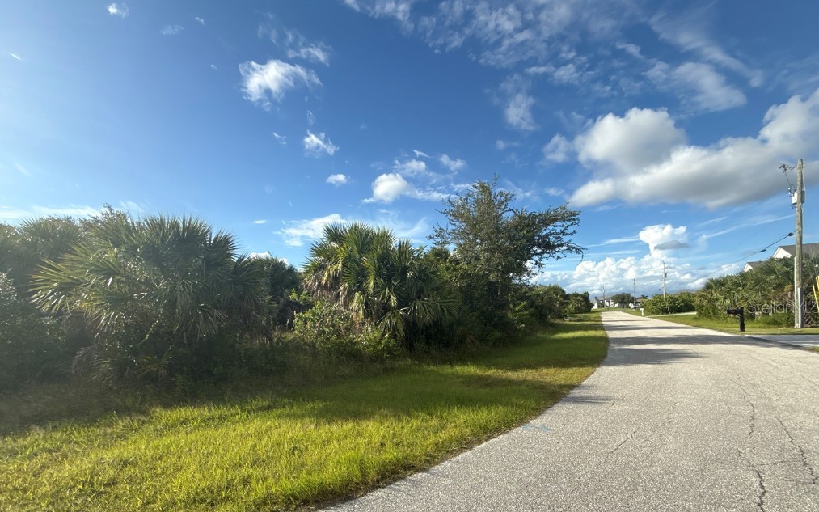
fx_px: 335
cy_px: 307
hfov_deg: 101.5
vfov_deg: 74.0
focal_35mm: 15
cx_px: 410
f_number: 2.2
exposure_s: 1/1399
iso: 50
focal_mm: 2.22
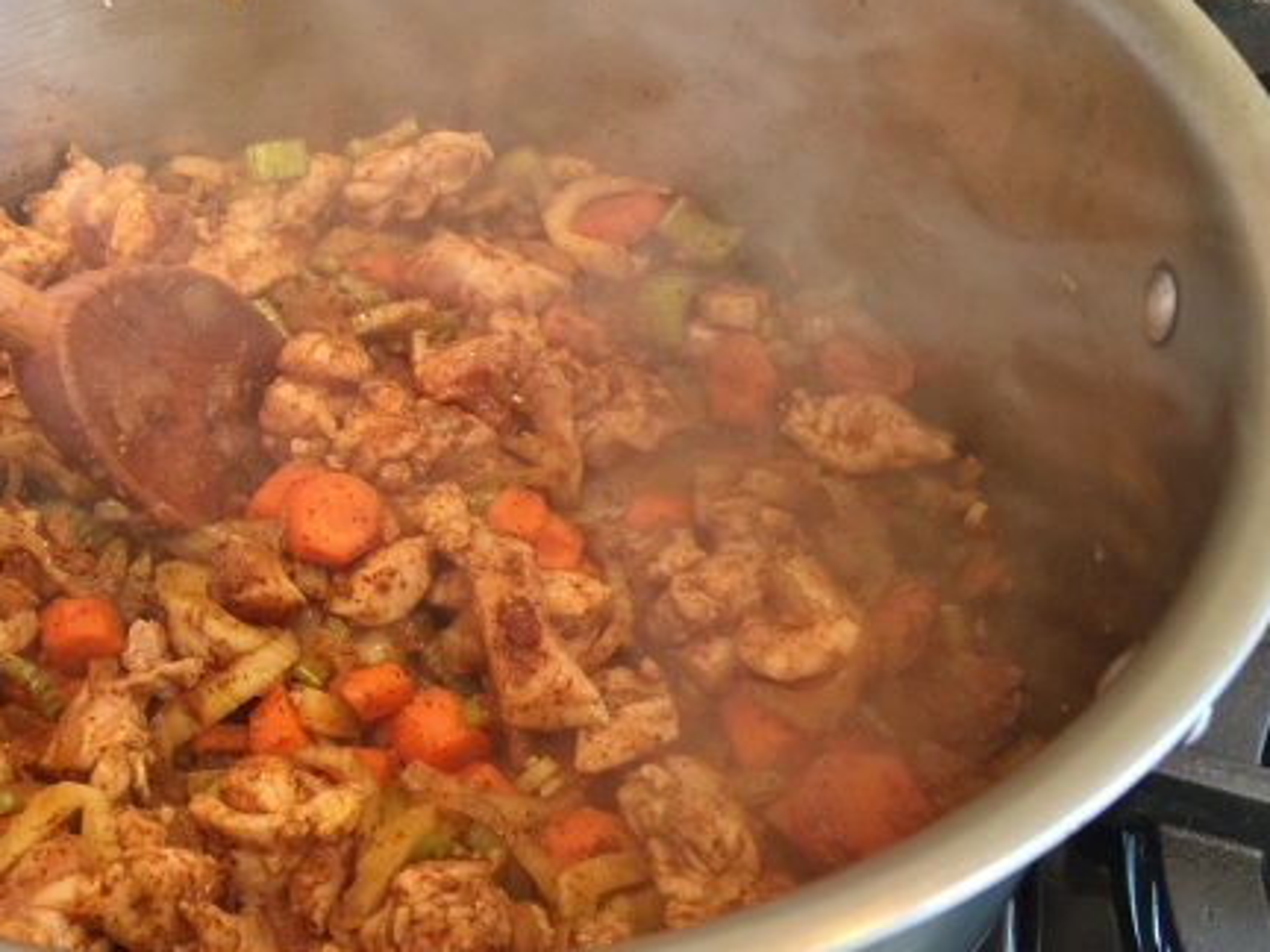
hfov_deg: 42.9
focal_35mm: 43
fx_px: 1578
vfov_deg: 33.5
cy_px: 364
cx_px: 376
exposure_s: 1/30
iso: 40
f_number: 2.2
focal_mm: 4.15
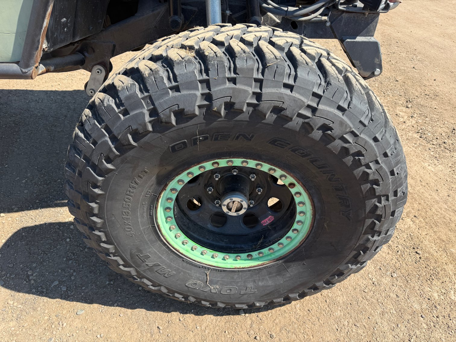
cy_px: 171
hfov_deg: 71.6
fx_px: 316
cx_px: 228
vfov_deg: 56.8
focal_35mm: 24
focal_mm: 6.76
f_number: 1.78
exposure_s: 1/1493
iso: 80
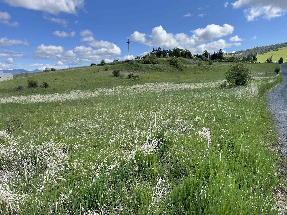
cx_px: 144
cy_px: 108
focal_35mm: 26
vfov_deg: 53.1
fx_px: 216
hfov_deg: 67.3
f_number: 1.6
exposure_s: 1/2451
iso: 32
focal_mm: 4.2
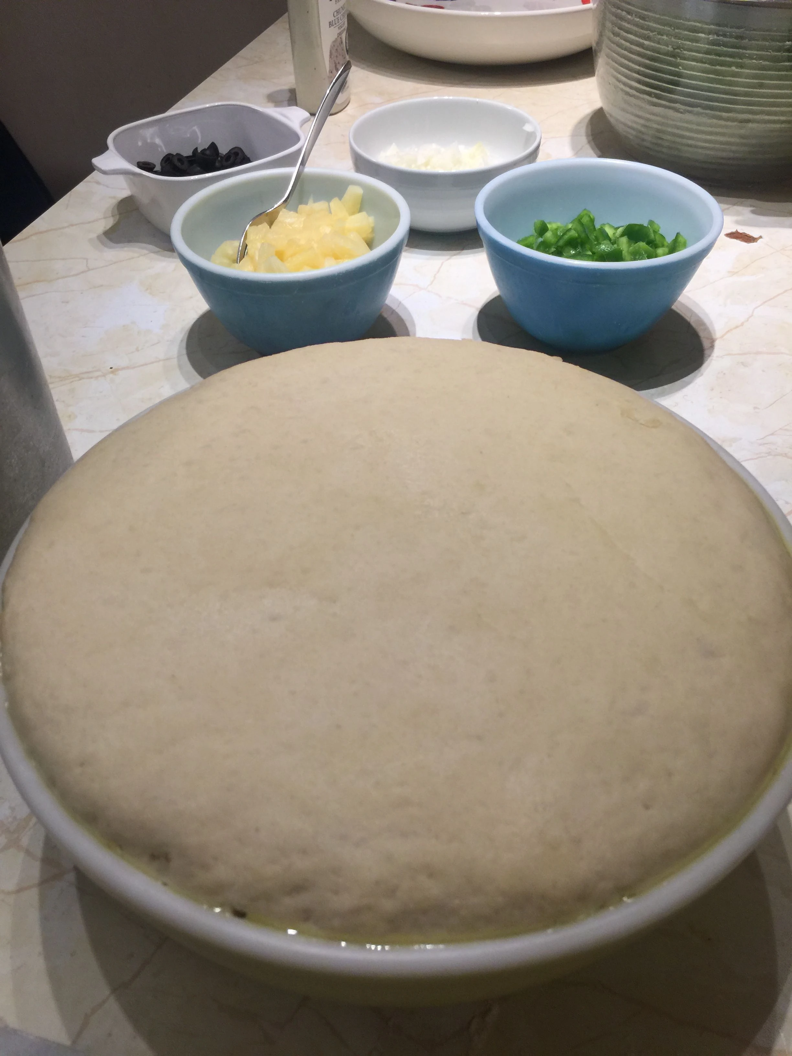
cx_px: 396
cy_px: 528
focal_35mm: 29
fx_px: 885
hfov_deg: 48.2
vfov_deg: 61.7
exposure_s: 1/30
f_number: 2.2
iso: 40
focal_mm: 4.15
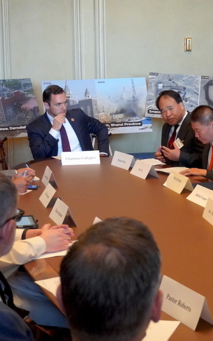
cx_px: 208
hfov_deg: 15.9
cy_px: 171
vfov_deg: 25.6
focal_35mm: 81
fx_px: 750
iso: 6400
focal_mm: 35
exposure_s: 1/125
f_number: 5.6
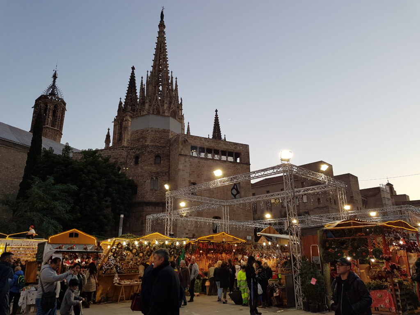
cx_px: 210
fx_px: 315
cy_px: 158
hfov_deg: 67.3
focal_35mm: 26
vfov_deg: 53.1
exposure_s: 1/100
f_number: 1.7
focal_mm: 4.2
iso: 50
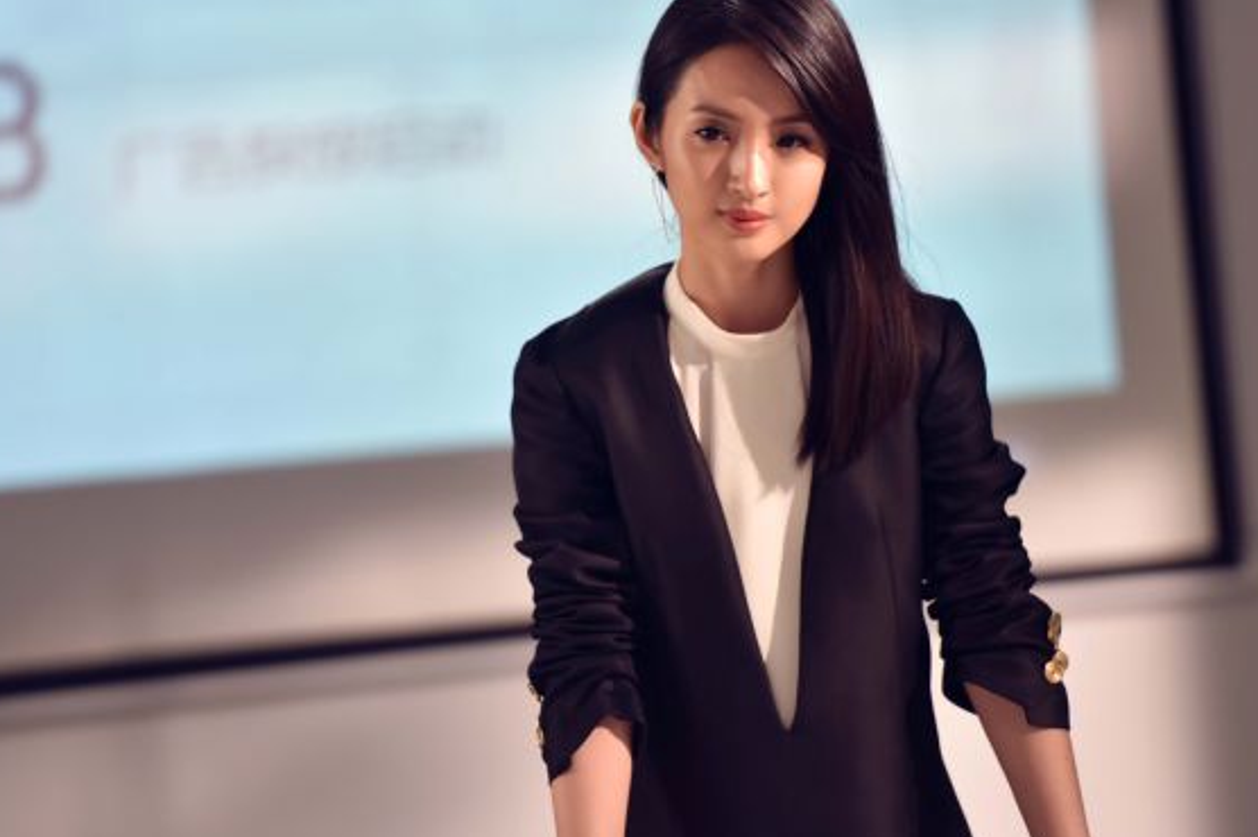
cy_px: 365
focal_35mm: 252
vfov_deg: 5.4
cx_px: 627
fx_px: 8800
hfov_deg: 8.2
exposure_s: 1/200
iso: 1000
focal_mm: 200
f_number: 2.8
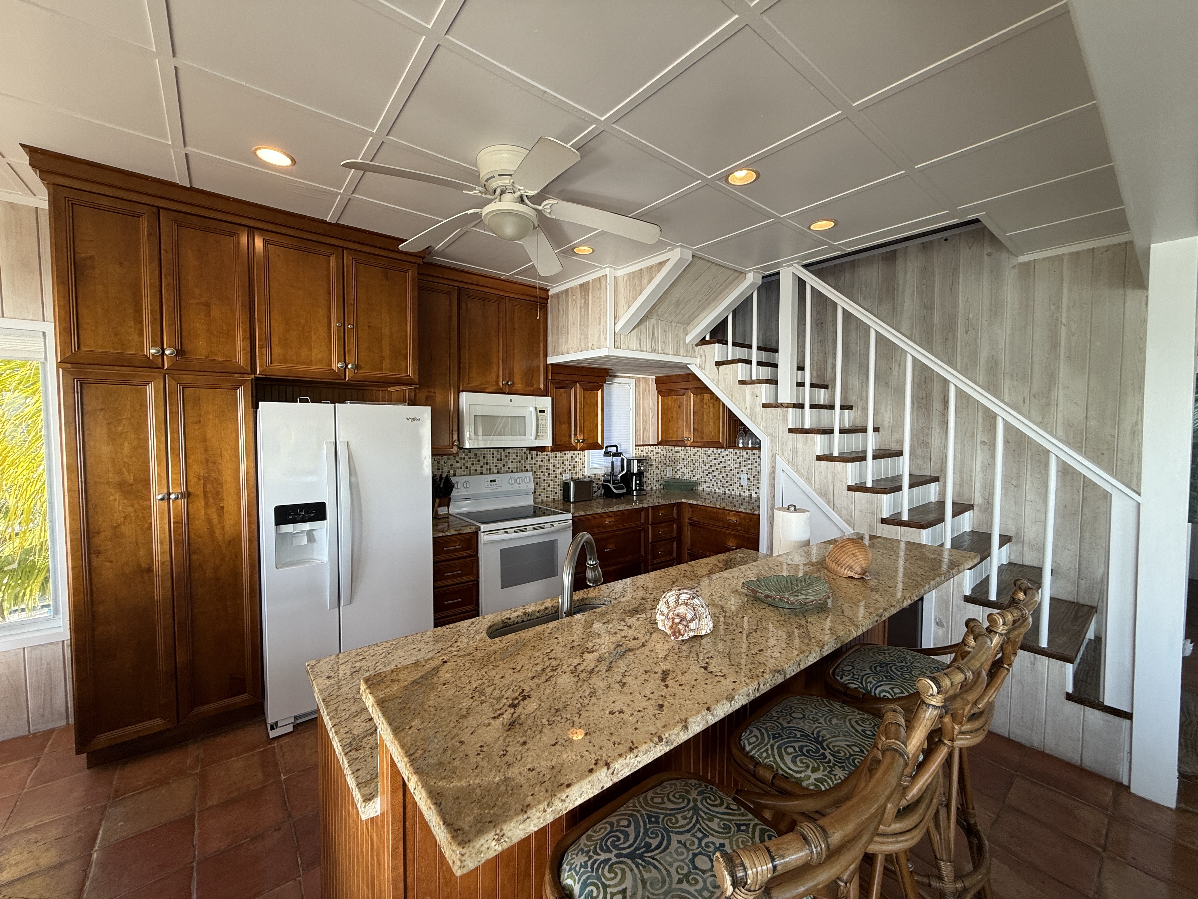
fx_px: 485
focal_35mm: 14
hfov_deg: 102.1
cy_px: 450
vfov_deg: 85.7
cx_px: 599
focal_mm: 2.22
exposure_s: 1/120
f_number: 2.2
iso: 64
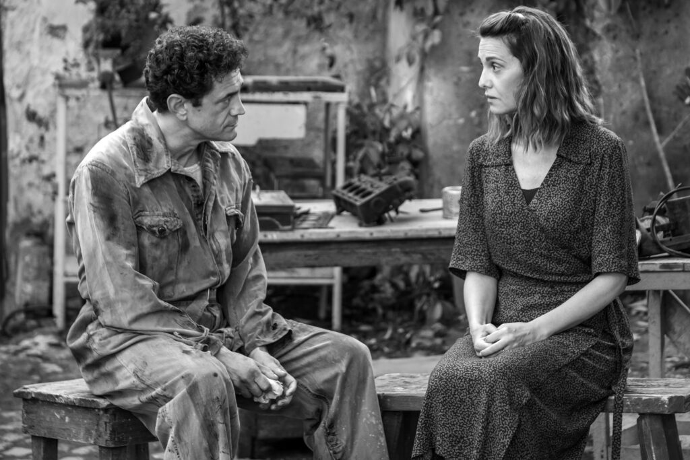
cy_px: 230
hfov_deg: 14.0
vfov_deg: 9.3
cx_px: 345
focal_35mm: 147
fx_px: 2818
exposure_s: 1/250
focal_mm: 98.2
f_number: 4
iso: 800
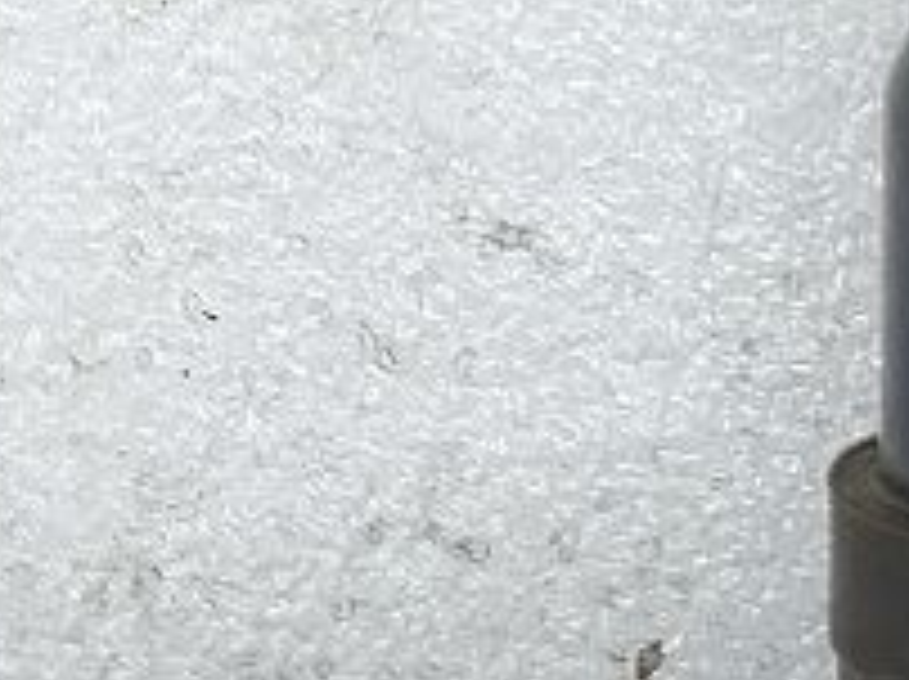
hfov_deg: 11.9
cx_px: 821
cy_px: -793
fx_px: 4328
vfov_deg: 8.4
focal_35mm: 165
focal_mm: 5.23
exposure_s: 1/50
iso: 80
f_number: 1.8
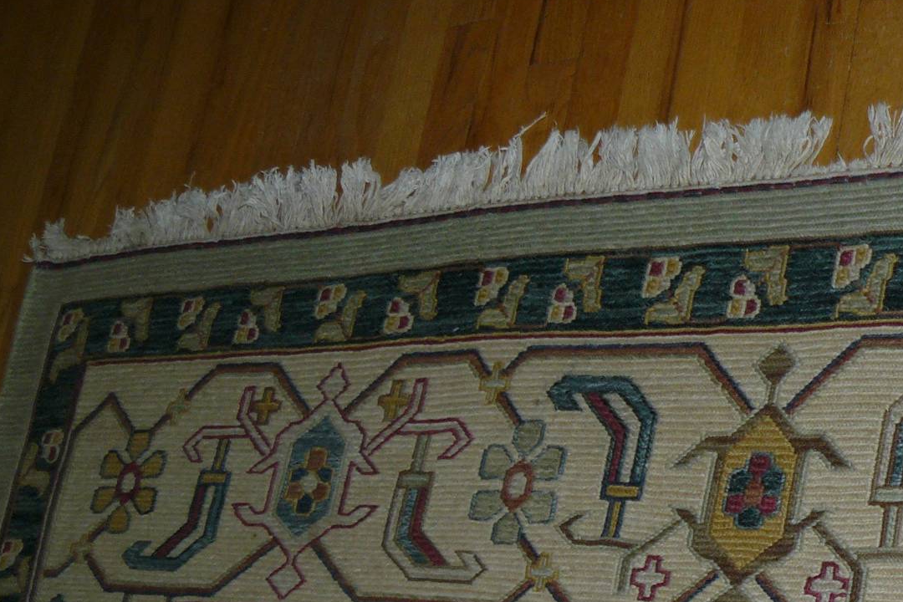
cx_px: 853
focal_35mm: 71
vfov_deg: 18.8
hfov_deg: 27.2
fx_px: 1781
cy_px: 566
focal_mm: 6
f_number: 2.8
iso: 100
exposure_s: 1/20
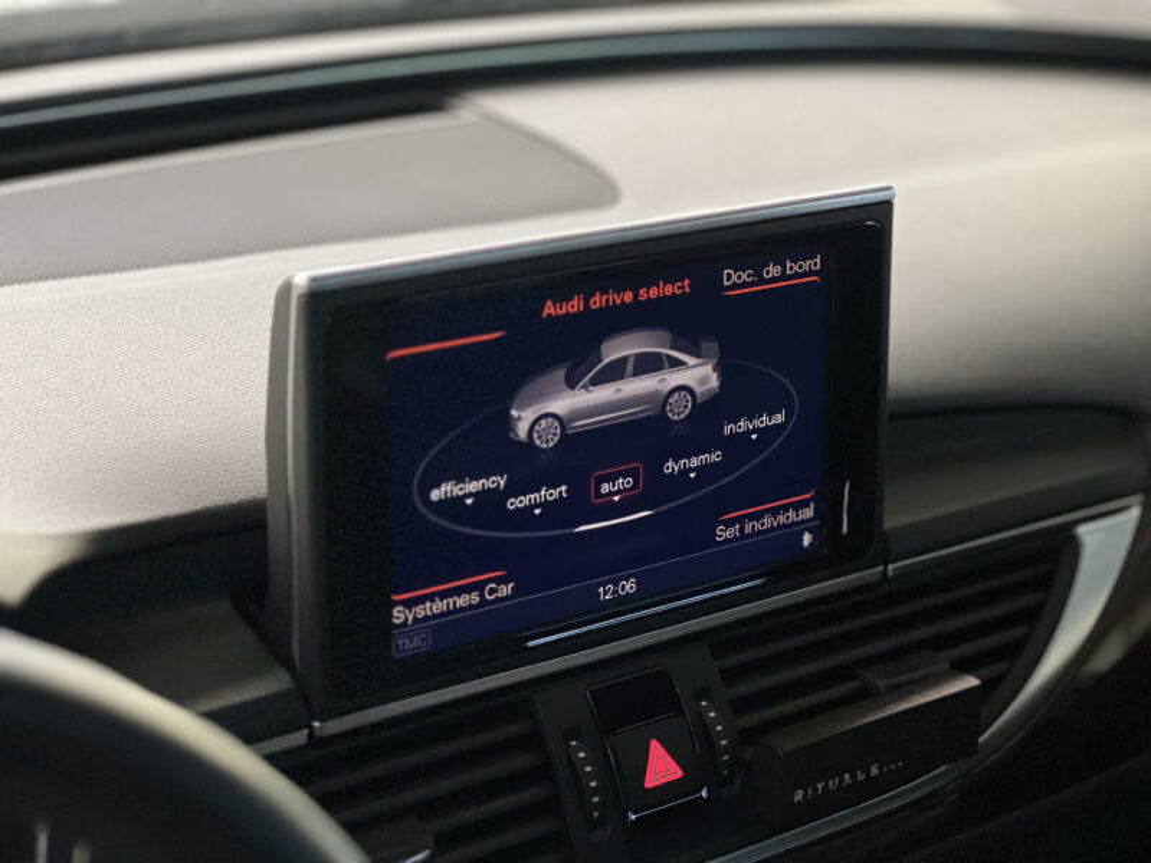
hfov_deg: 25.3
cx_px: 576
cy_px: 432
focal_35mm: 77
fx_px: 2560
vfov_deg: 19.1
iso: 320
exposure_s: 1/40
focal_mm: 9
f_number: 2.8
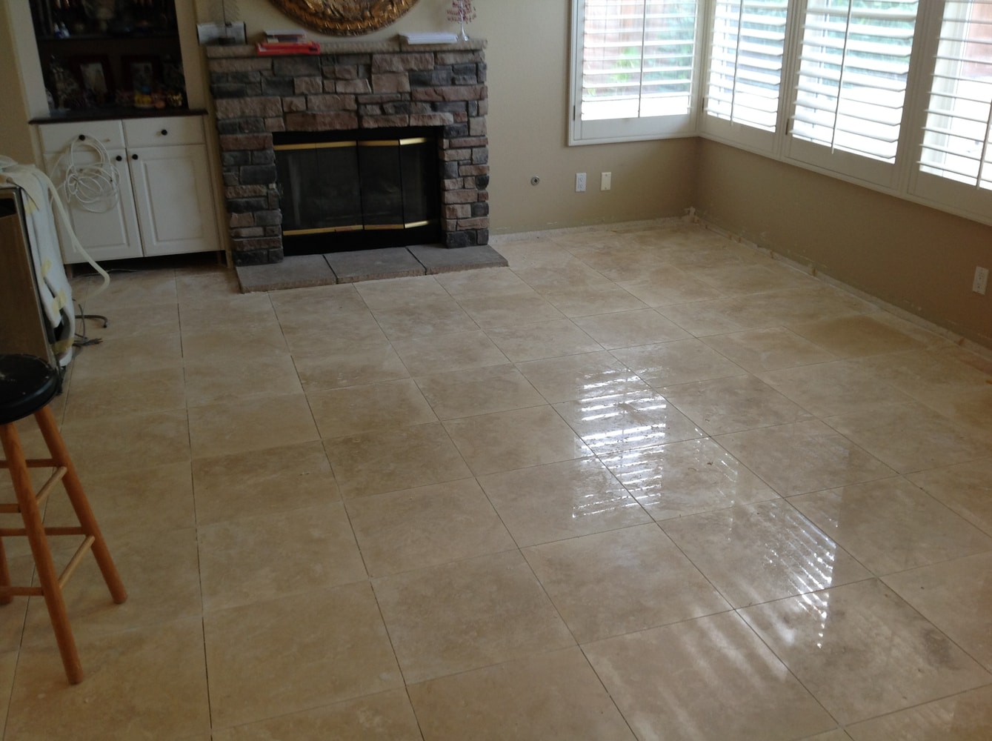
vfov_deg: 40.6
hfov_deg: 52.7
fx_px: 1001
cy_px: 370
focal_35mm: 35
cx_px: 496
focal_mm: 4.28
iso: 64
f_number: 2.4
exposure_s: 1/40
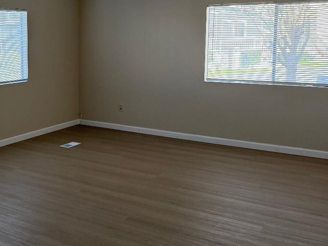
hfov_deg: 37.2
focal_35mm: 48
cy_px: 83
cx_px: 35
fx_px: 455
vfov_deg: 30.1
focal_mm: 6.76
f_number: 1.78
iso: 200
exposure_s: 1/176
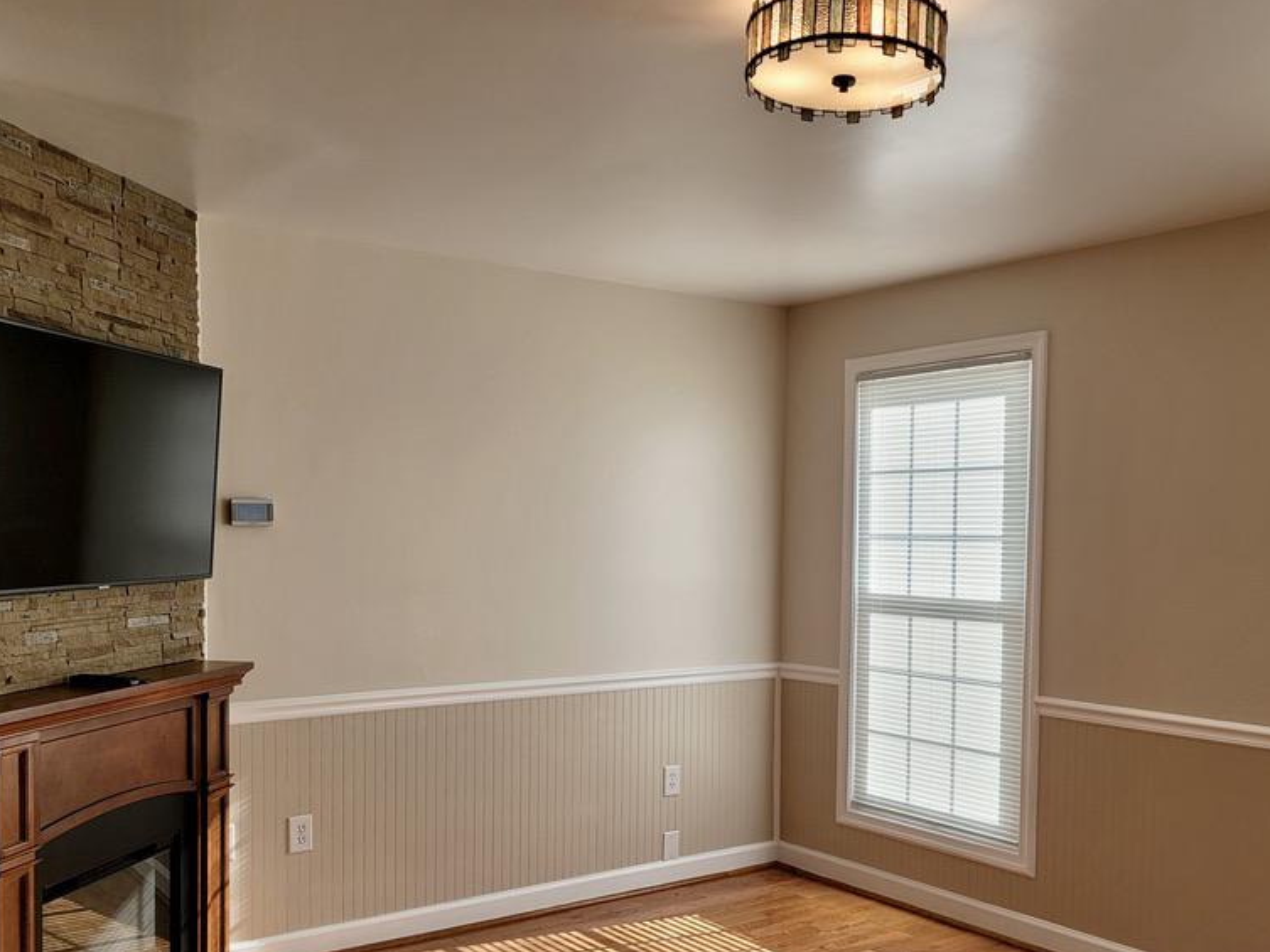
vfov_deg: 41.4
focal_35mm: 34
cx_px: 724
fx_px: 1248
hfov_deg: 53.8
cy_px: 613
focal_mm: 7
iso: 25
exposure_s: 1/119
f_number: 1.8
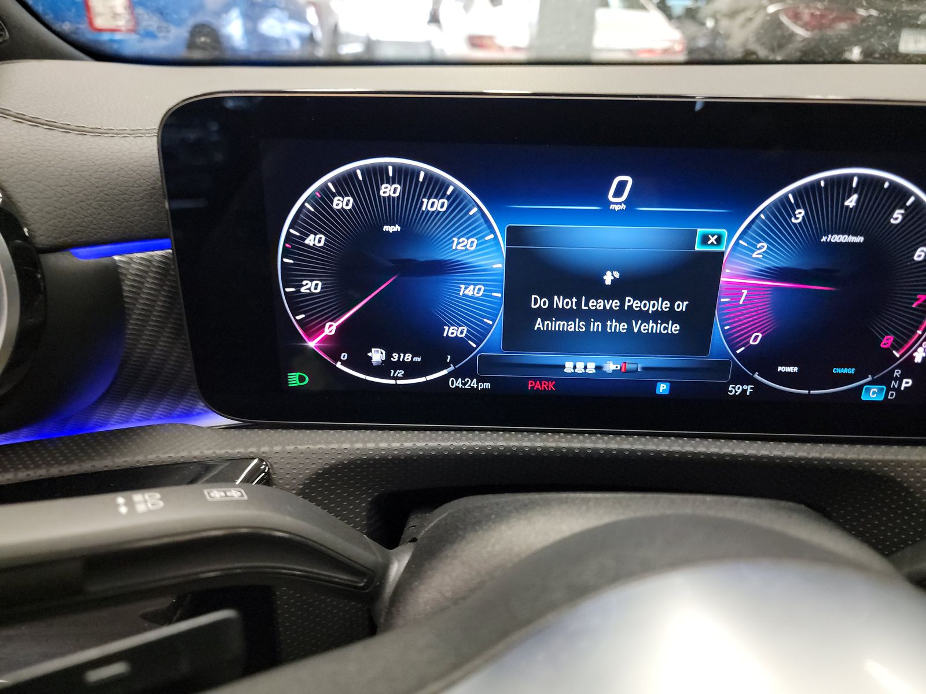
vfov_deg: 56.8
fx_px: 642
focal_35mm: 24
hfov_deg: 71.6
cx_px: 463
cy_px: 347
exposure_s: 1/59
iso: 1439
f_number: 1.8
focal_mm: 6.7
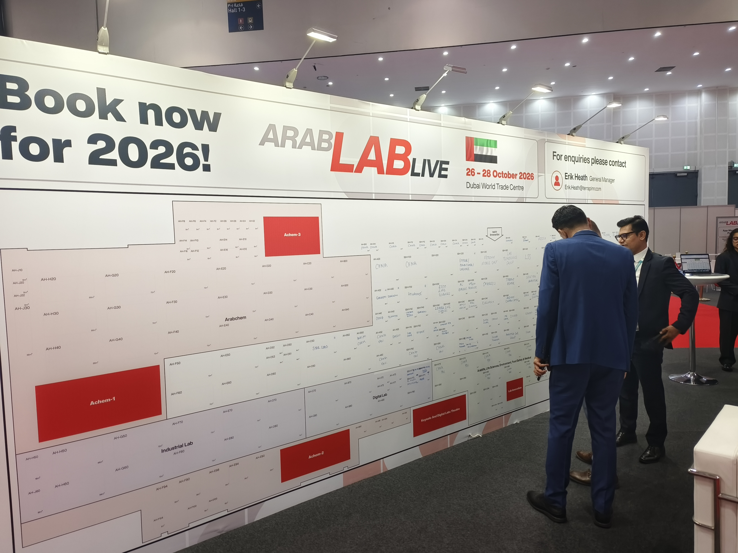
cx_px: 369
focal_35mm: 23
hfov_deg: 73.9
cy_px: 276
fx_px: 490
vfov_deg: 58.9
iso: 164
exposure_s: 1/100
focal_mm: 5.5
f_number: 1.75
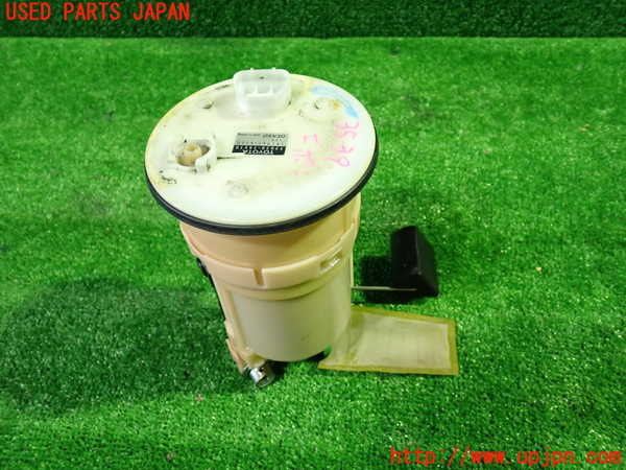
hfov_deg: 60.0
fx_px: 543
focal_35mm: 30
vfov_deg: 46.8
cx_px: 313
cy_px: 235
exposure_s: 1/30
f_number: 2.3
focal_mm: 5.4
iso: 500
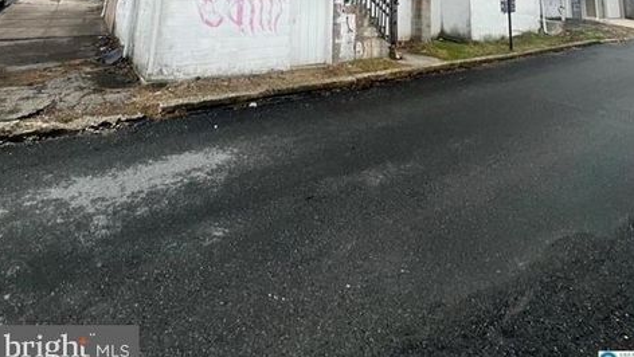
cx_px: 329
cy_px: -74
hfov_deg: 86.6
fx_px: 336
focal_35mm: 20
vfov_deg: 39.6
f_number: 1.8
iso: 32
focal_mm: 1.57
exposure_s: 1/284
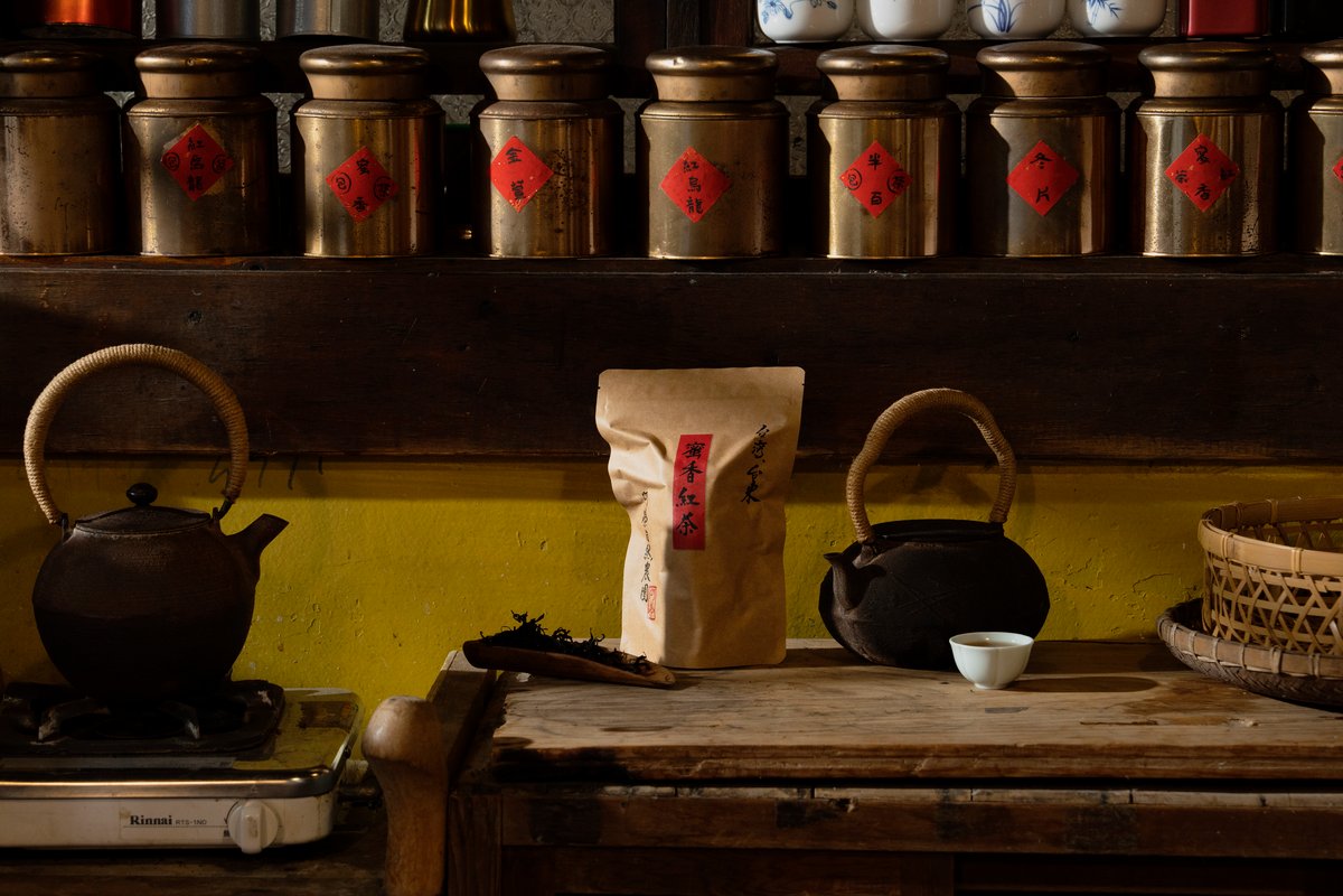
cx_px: 672
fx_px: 3917
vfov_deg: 13.0
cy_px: 448
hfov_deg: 19.5
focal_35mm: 105
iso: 400
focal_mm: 70
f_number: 4.5
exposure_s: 1/100
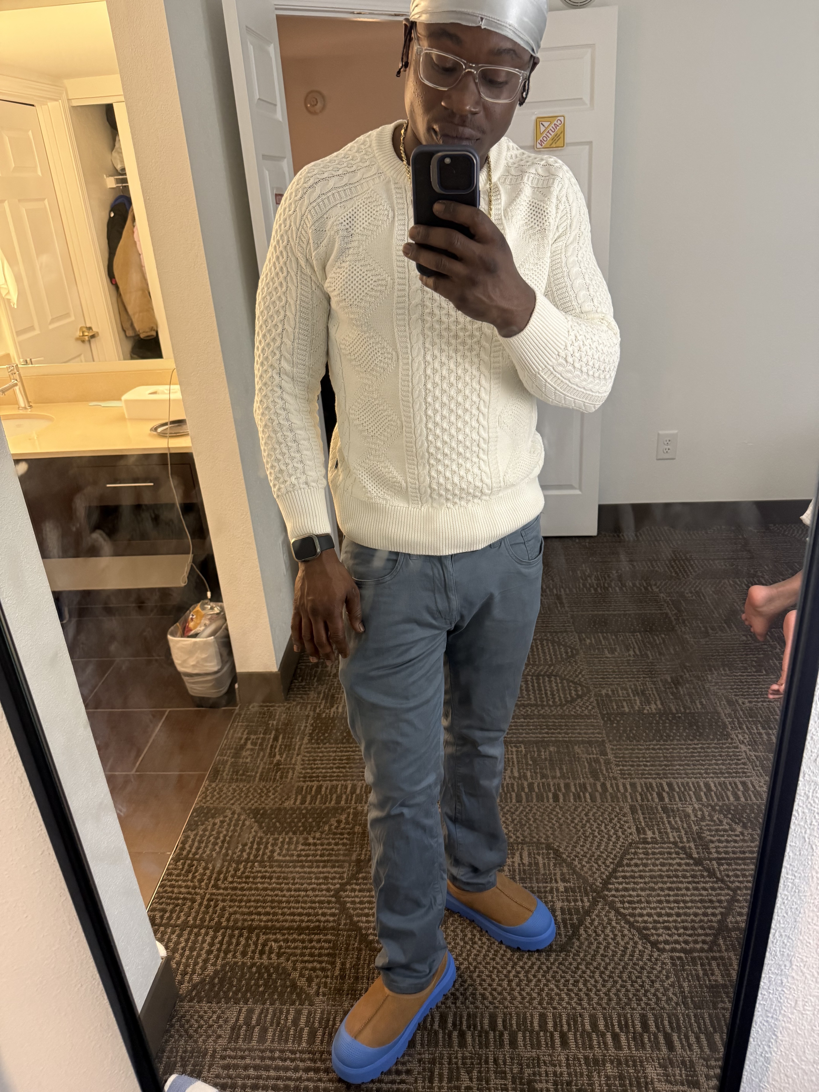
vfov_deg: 71.6
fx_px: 757
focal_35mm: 24
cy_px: 546
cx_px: 410
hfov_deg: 56.8
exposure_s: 1/60
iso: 400
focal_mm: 6.76
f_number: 1.78
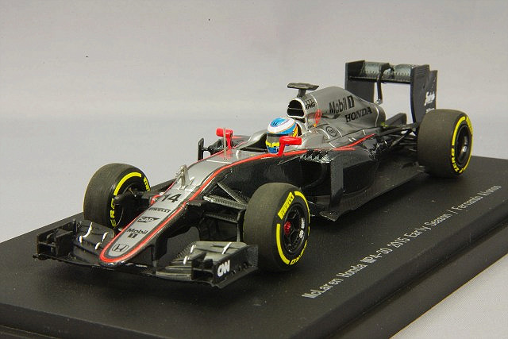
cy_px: 170
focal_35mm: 112
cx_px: 254
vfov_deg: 12.2
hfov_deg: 18.3
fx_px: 1581
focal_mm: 75
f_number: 32
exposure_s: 1
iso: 400
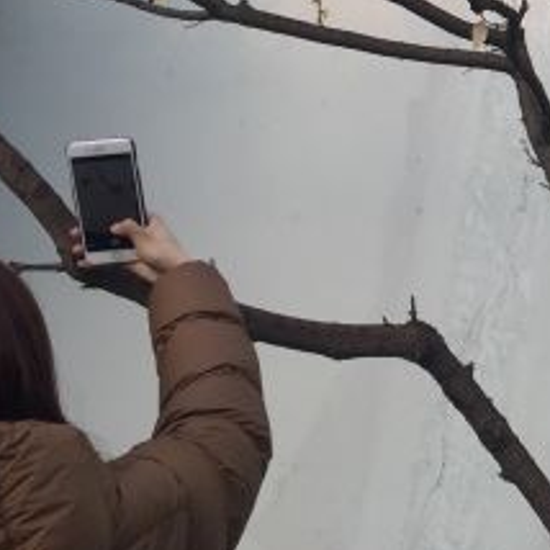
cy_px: -55
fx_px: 1510
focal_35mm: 84
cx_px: 748
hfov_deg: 18.9
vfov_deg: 19.7
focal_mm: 4.15
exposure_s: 1/327
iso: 32
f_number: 2.2
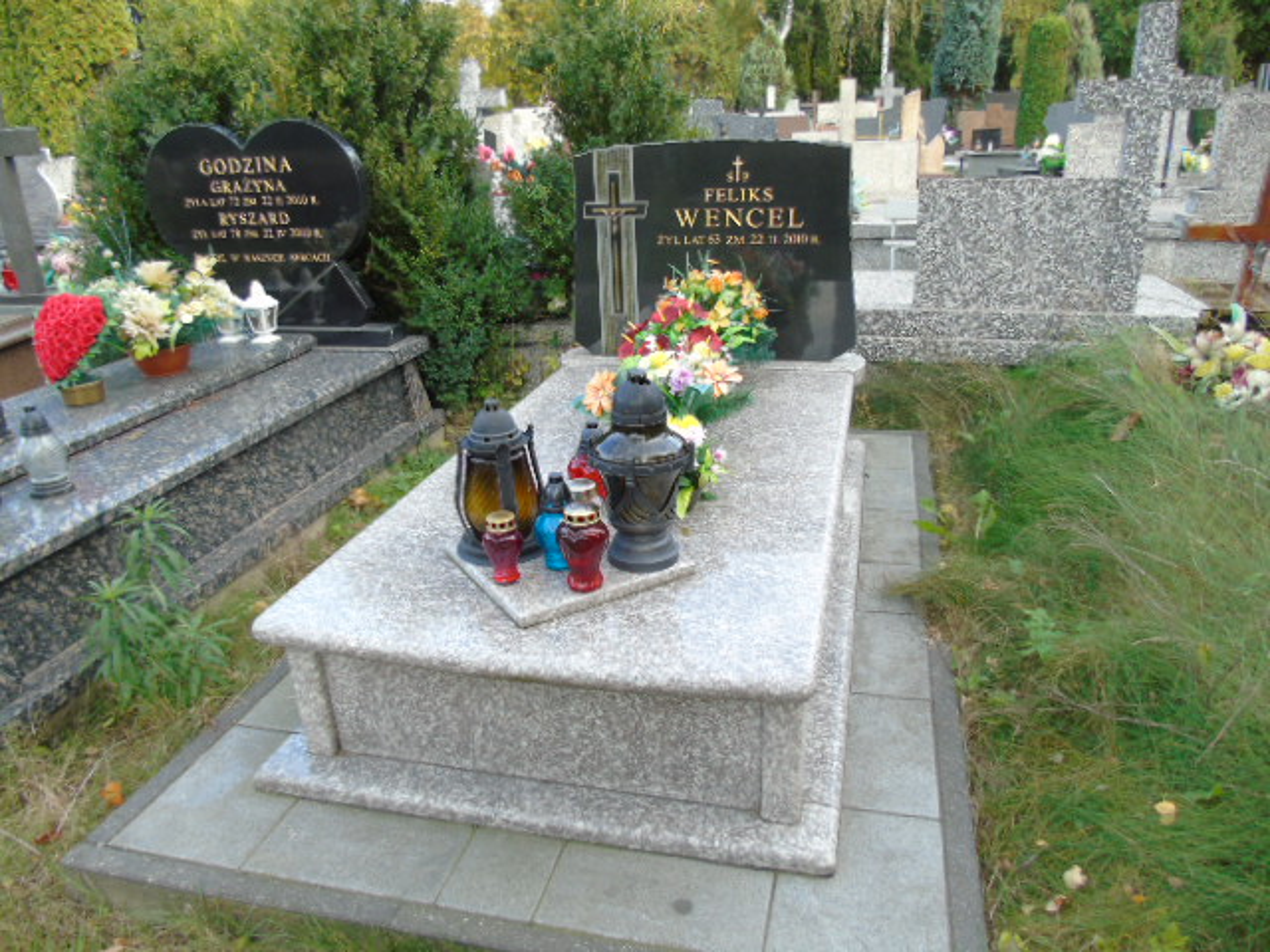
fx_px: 917
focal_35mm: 25
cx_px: 635
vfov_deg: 54.9
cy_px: 476
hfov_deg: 69.4
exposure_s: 1/100
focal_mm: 4.4
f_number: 3.4
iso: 80
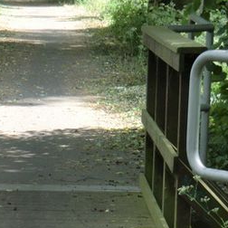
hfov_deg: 7.6
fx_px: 1699
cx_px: -5
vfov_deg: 7.7
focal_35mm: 228
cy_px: 173
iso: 125
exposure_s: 1/100
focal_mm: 18.8
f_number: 5
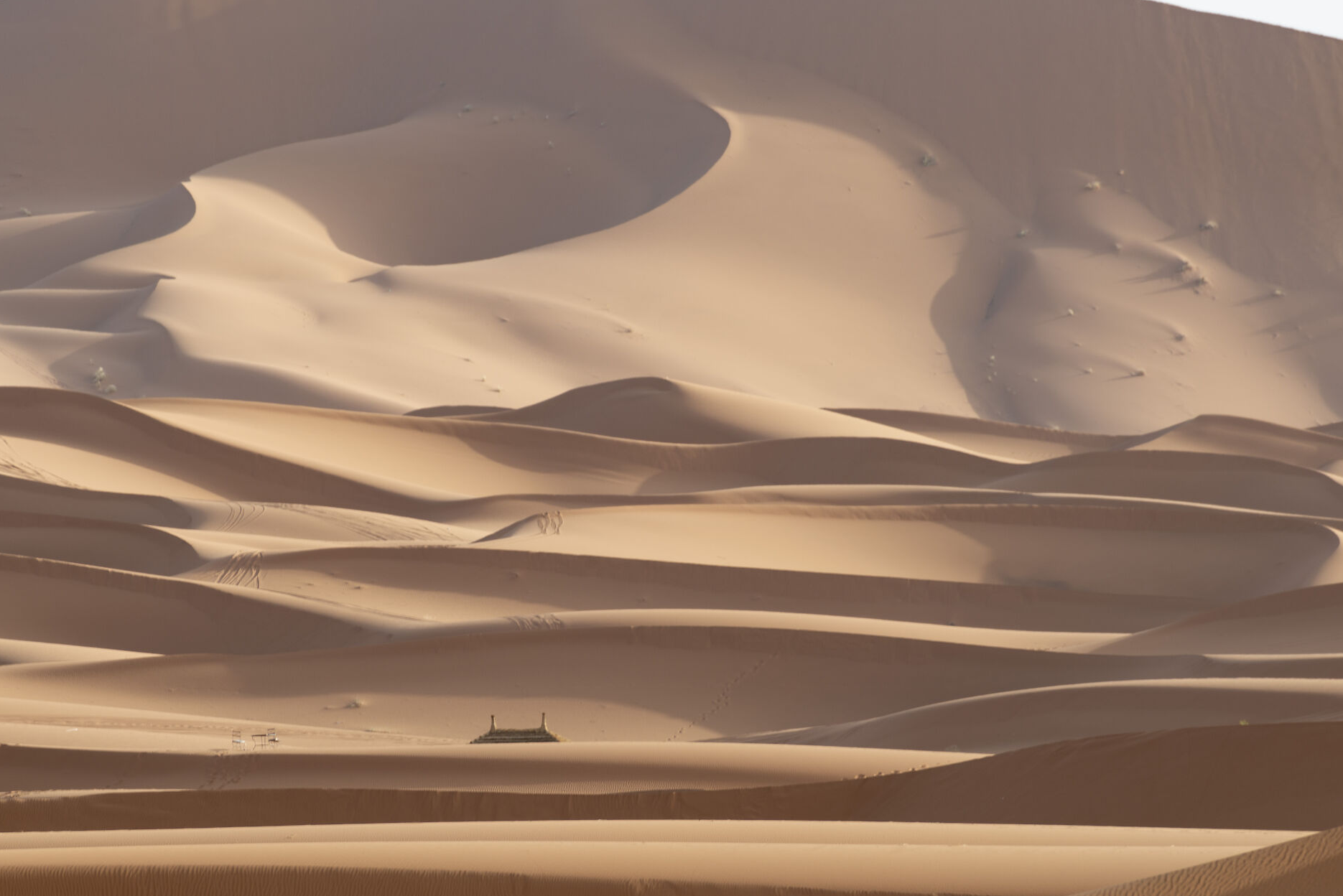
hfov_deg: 5.4
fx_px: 14366
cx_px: 664
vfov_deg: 3.6
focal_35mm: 385
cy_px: 487
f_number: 11
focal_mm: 300
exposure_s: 1/60
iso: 100
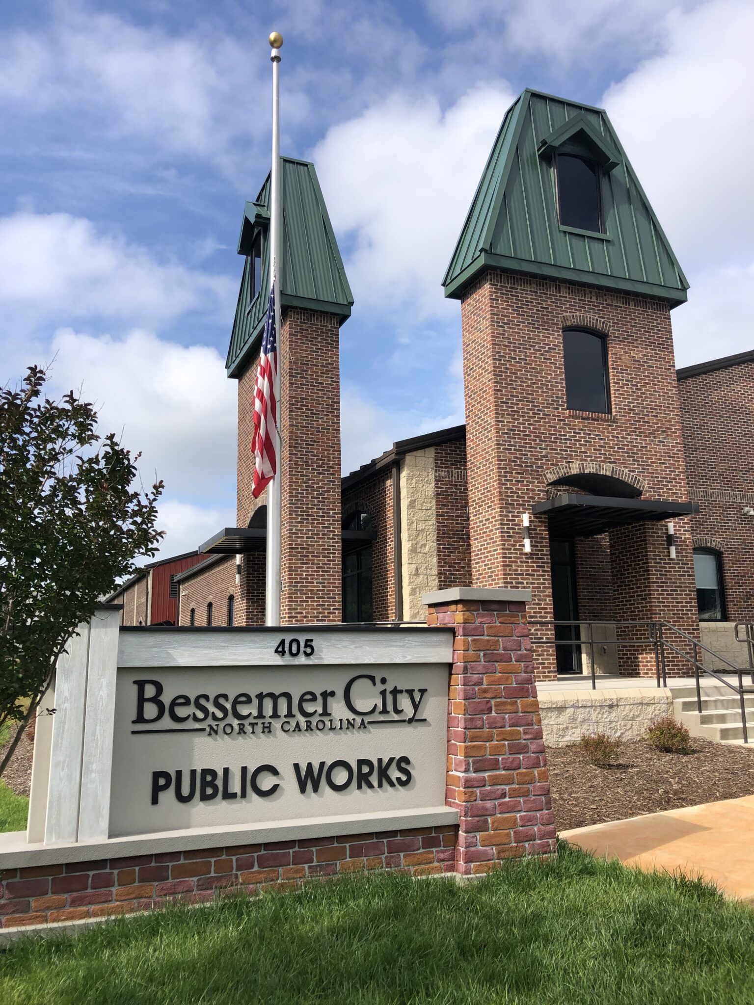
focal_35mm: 28
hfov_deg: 49.7
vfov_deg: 63.4
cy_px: 502
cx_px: 377
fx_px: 813
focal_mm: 3.99
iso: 20
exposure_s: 1/2114
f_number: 1.8
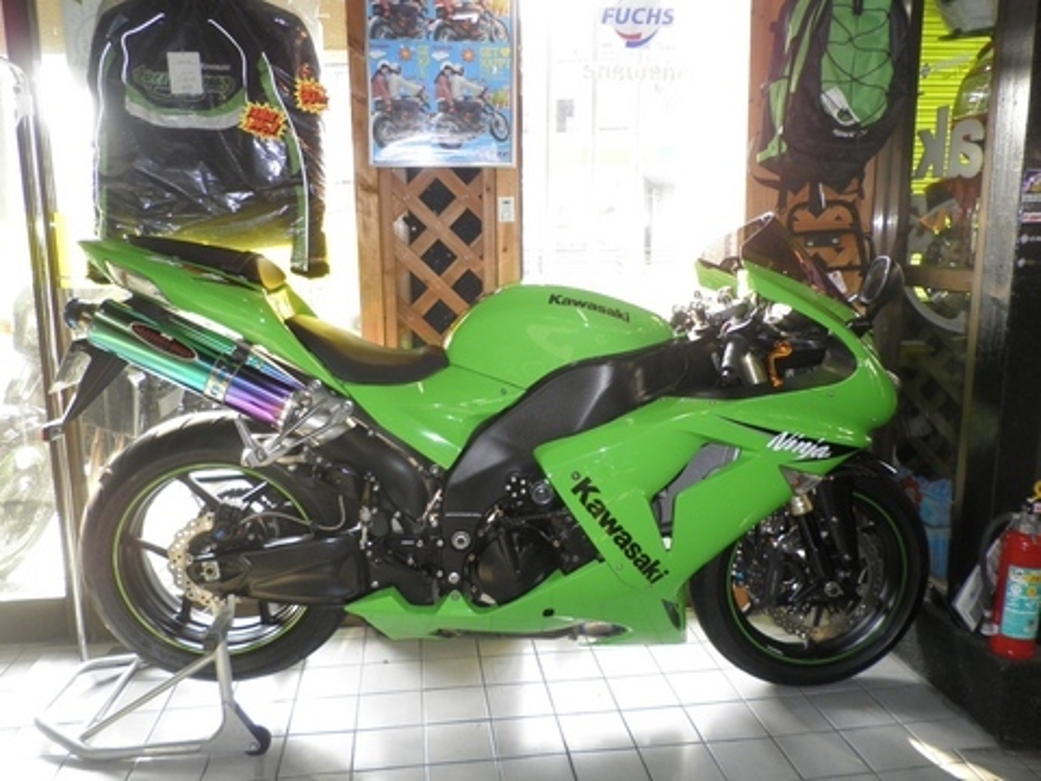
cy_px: 390
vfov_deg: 51.4
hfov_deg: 65.3
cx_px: 520
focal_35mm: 27
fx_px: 812
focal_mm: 4.9
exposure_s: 1/30
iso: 125
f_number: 3.2
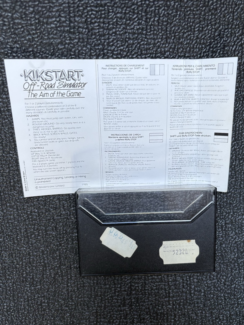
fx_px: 244
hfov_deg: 53.1
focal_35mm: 26
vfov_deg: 67.3
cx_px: 122
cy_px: 162
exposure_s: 1/60
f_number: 1.6
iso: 125
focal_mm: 5.96
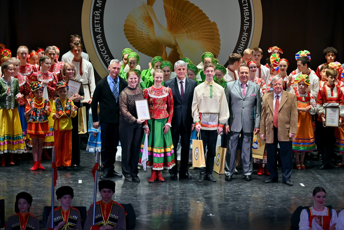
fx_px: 1462
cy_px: 115
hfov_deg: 13.4
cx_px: 172
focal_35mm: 153
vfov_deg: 9.0
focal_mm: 102
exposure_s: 1/180
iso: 800
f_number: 5.6
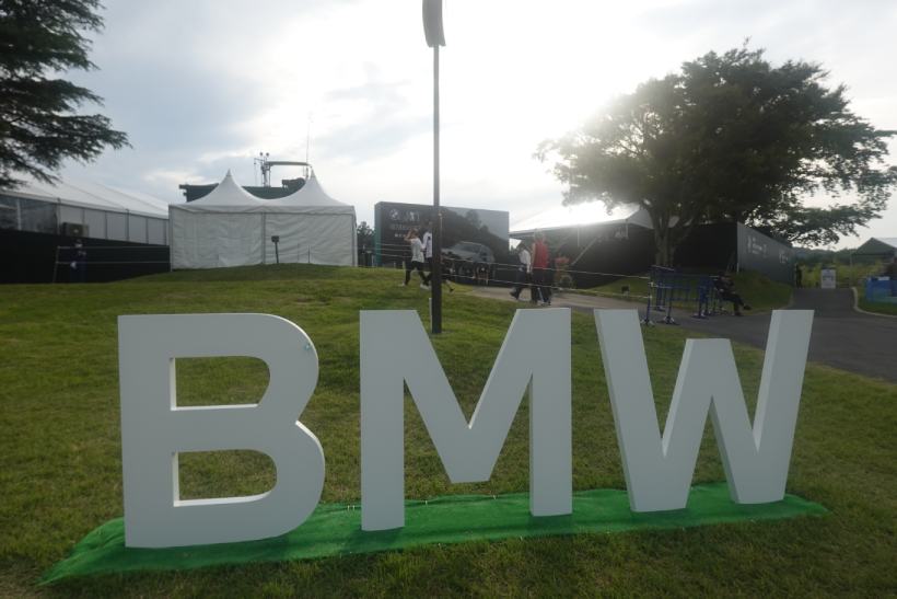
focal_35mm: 20
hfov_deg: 84.0
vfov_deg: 62.0
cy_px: 300
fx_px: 498
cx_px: 448
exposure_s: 1/800
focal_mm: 7.6
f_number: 4
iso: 125
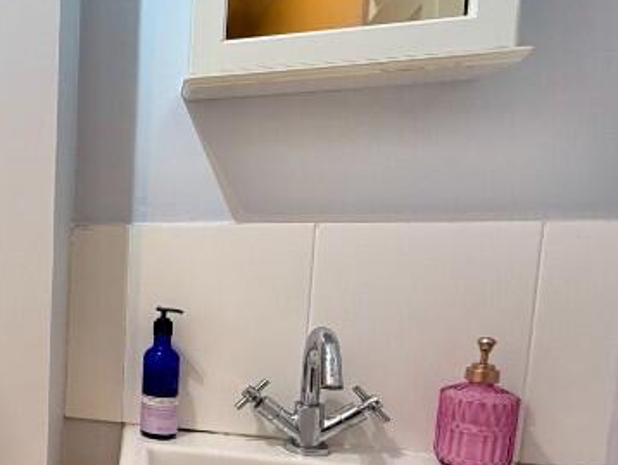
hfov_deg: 33.9
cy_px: 308
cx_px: -183
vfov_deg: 35.7
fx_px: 715
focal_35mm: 40
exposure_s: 1/100
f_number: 2.2
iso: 320
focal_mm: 2.22
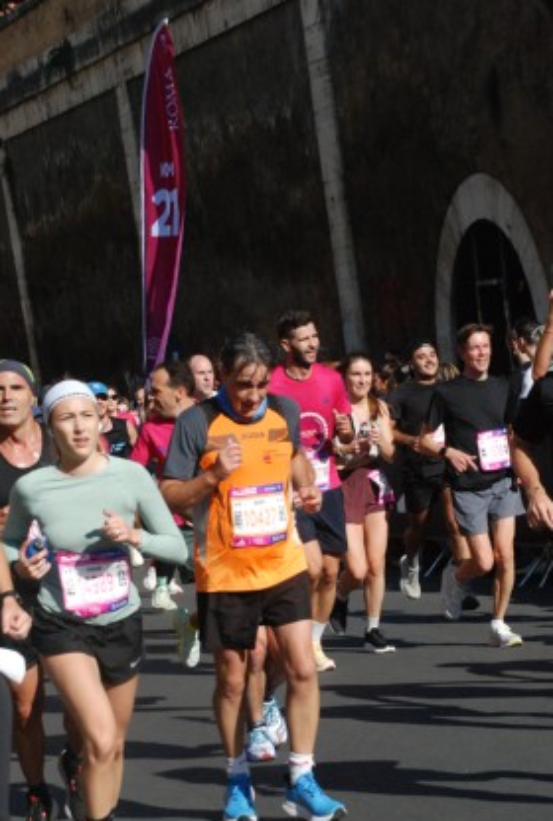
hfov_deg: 10.3
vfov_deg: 15.2
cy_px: 553
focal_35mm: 134
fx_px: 3067
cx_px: 355
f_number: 8
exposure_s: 1/2000
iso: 1000
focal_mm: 62
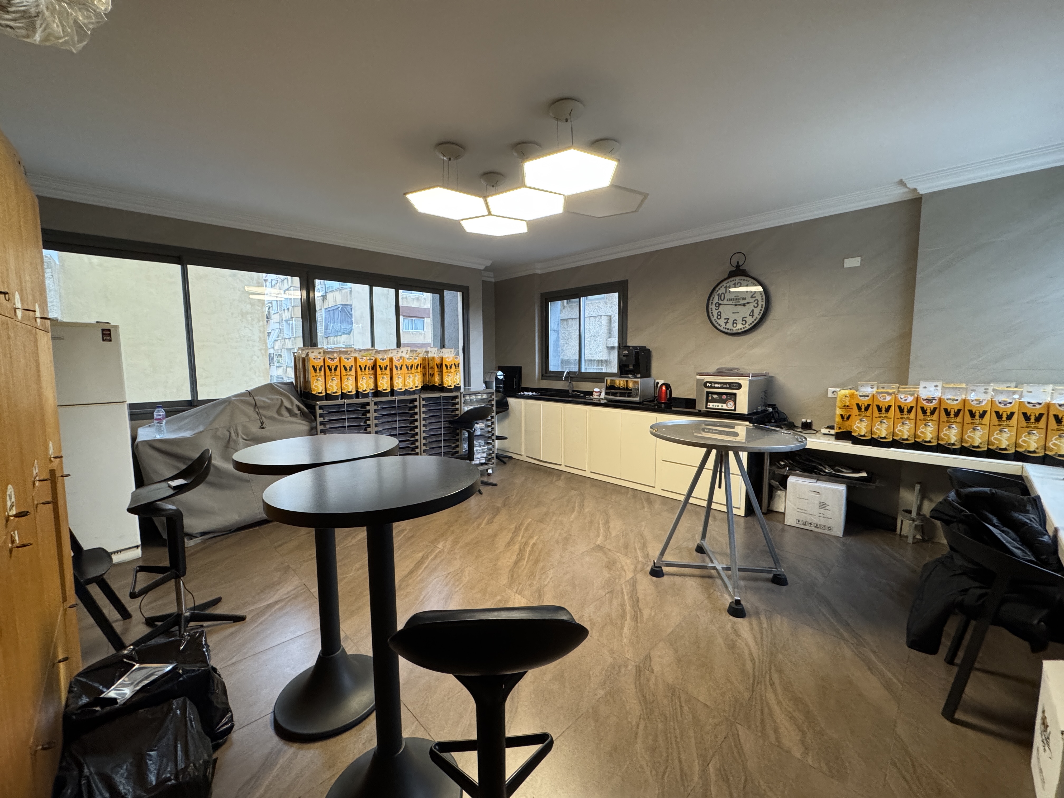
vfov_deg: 85.7
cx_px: 532
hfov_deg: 102.1
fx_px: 430
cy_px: 399
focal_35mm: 14
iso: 400
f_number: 2.2
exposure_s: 1/60
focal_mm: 2.22
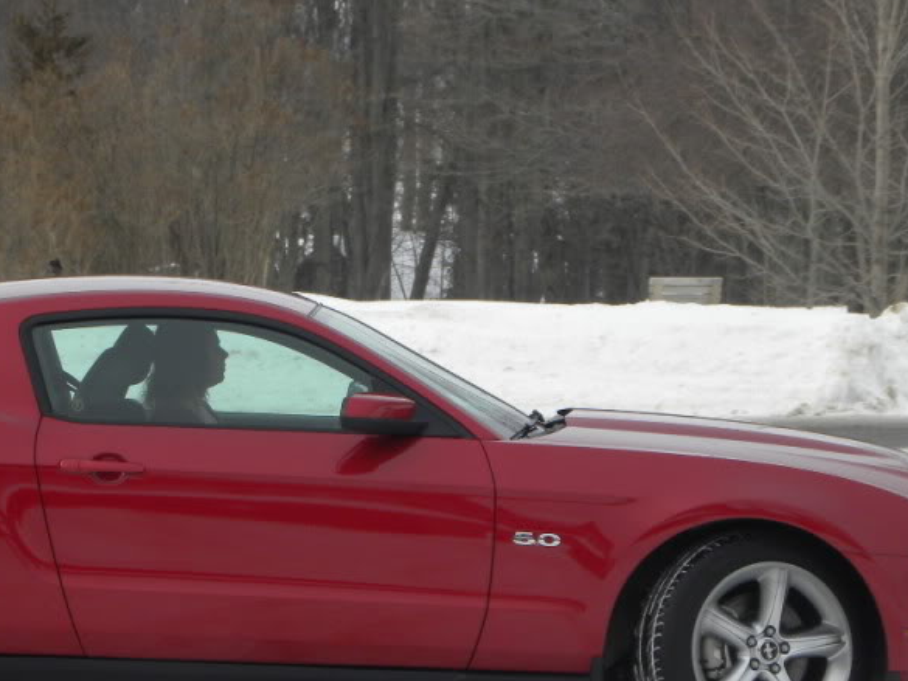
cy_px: 496
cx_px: 304
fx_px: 9734
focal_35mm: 371
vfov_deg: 4.0
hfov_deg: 5.3
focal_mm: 37.7
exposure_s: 1/245
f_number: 5.6
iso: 64
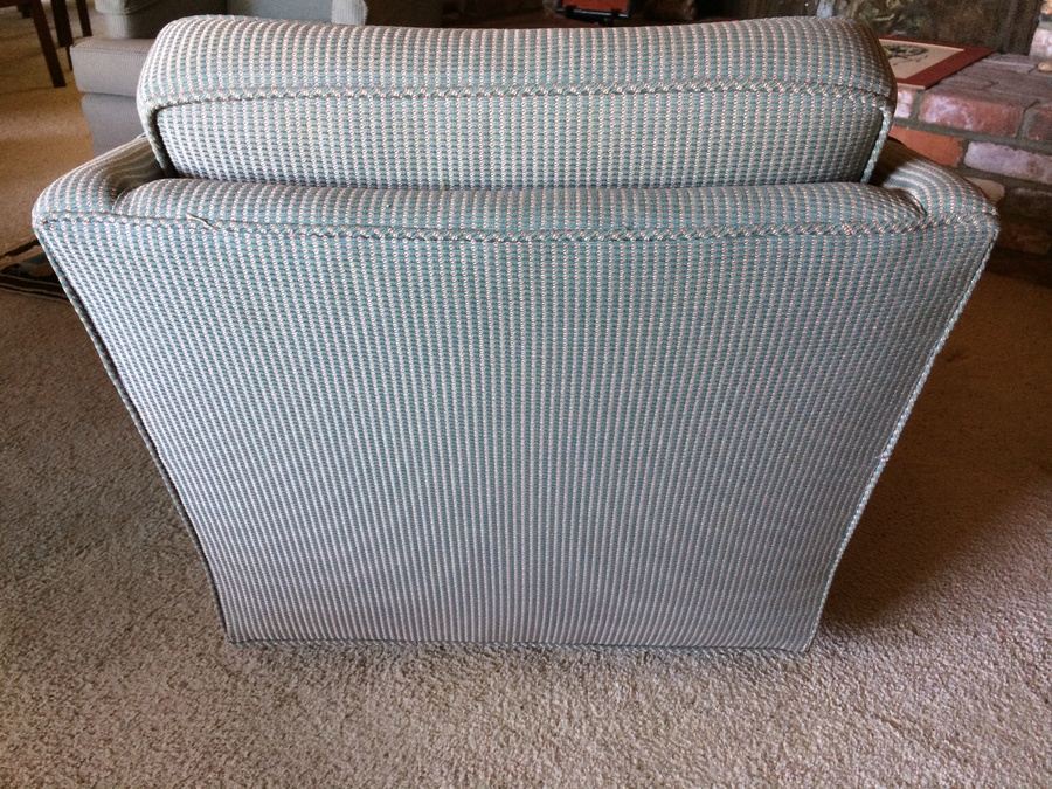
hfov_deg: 60.0
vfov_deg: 46.8
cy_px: 394
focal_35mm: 30
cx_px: 526
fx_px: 912
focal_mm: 4.12
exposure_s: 1/30
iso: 160
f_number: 2.2
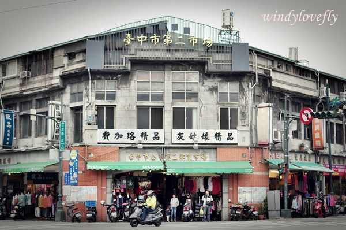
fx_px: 504
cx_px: 173
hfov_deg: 37.9
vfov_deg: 25.7
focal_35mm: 52
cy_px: 115
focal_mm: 35
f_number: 2.8
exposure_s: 1/500
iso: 200
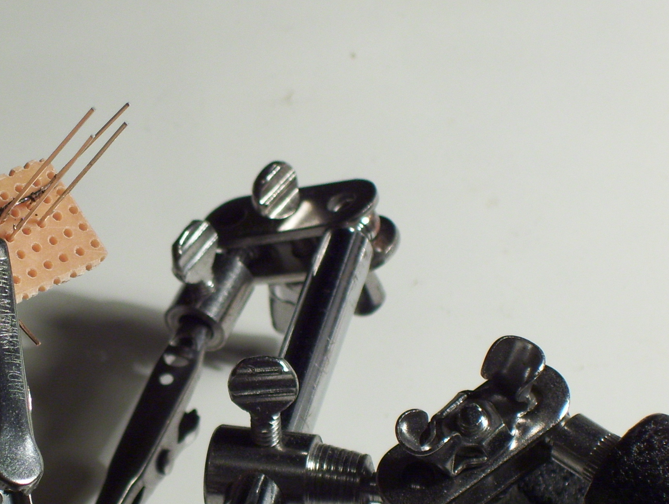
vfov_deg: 8.4
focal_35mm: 178
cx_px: 130
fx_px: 3445
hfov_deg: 11.1
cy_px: 325
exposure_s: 1/15
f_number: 4.6
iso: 160
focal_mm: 18
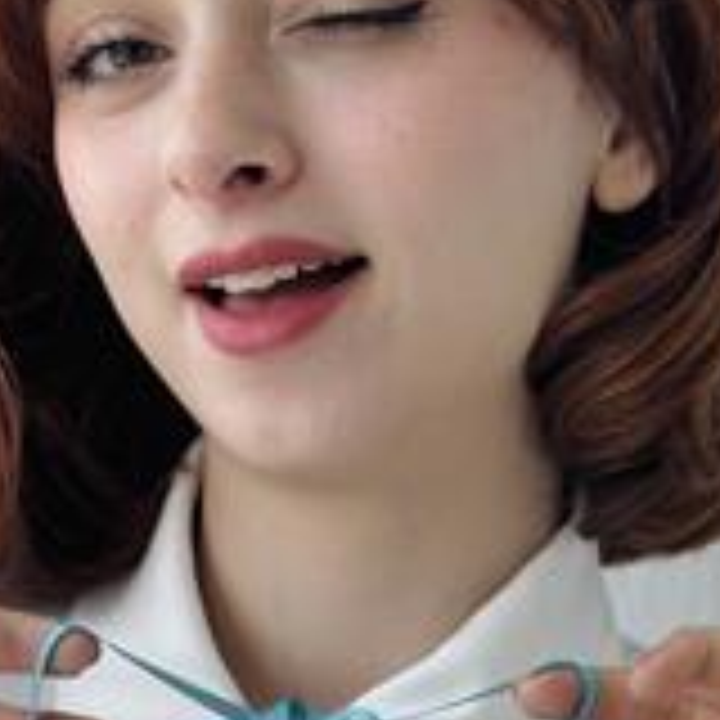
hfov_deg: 12.4
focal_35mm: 141
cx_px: 382
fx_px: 3318
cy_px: 664
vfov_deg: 12.3
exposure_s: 1/574
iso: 80
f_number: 1.78
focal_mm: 6.86
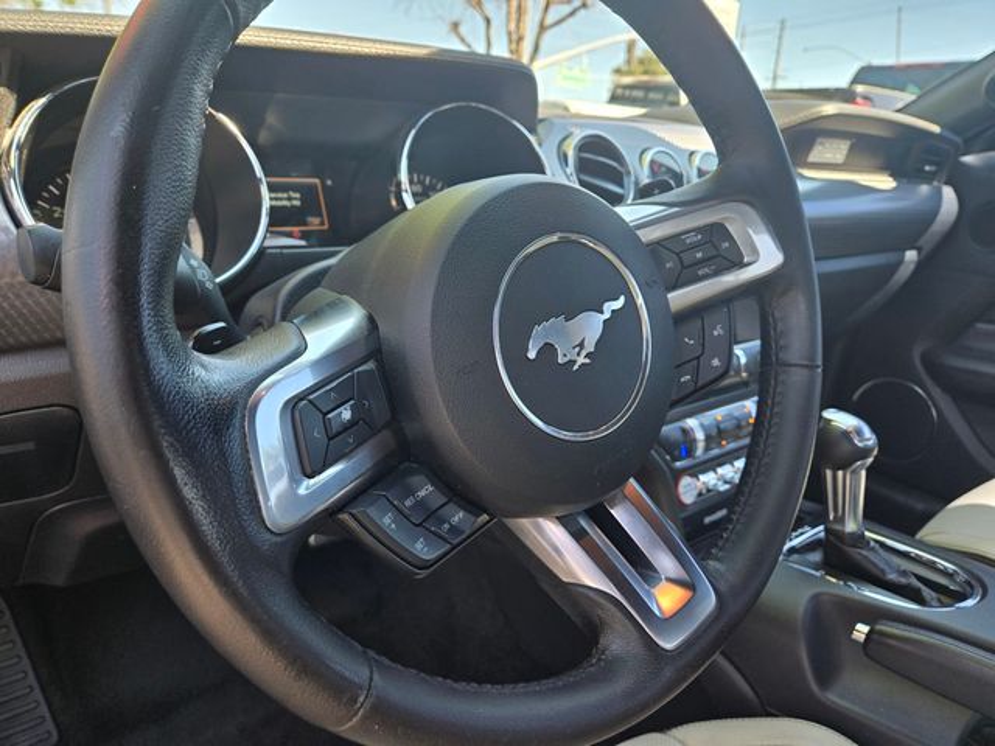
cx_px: 498
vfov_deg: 58.9
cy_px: 373
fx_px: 661
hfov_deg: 73.9
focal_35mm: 23
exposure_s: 1/180
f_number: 1.8
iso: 64
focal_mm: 5.4
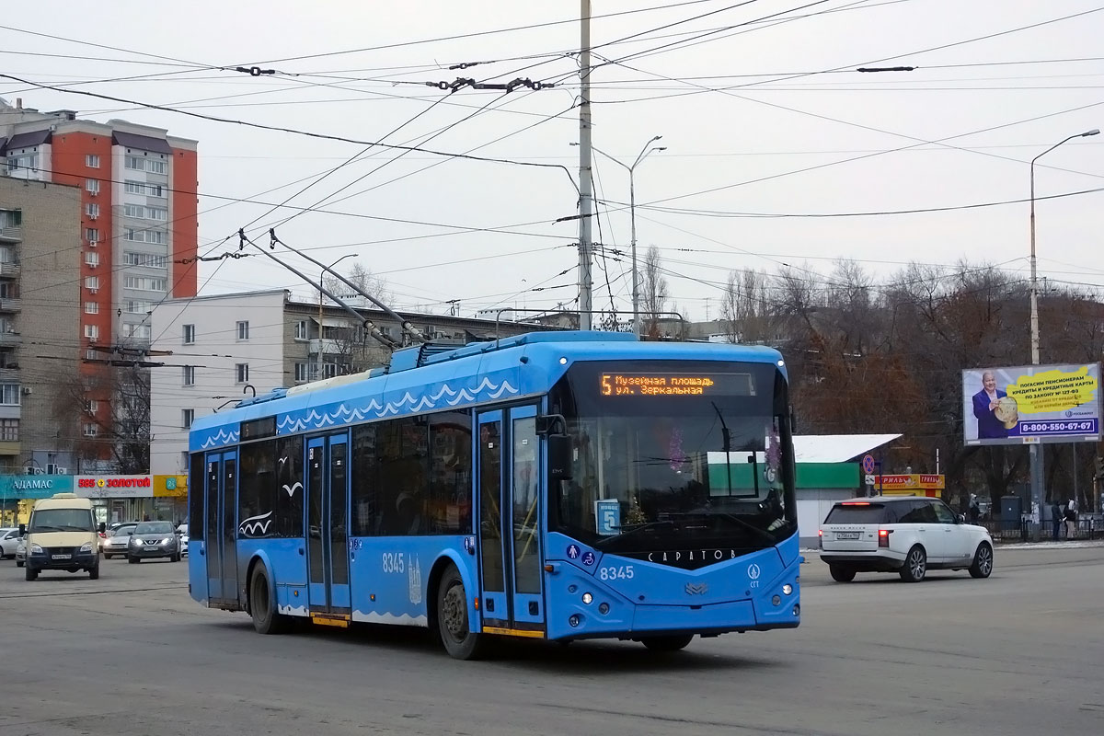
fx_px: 1625
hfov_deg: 37.5
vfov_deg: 25.5
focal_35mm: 53
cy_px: 368
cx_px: 552
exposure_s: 1/500
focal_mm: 19.75
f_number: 3.5
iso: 500
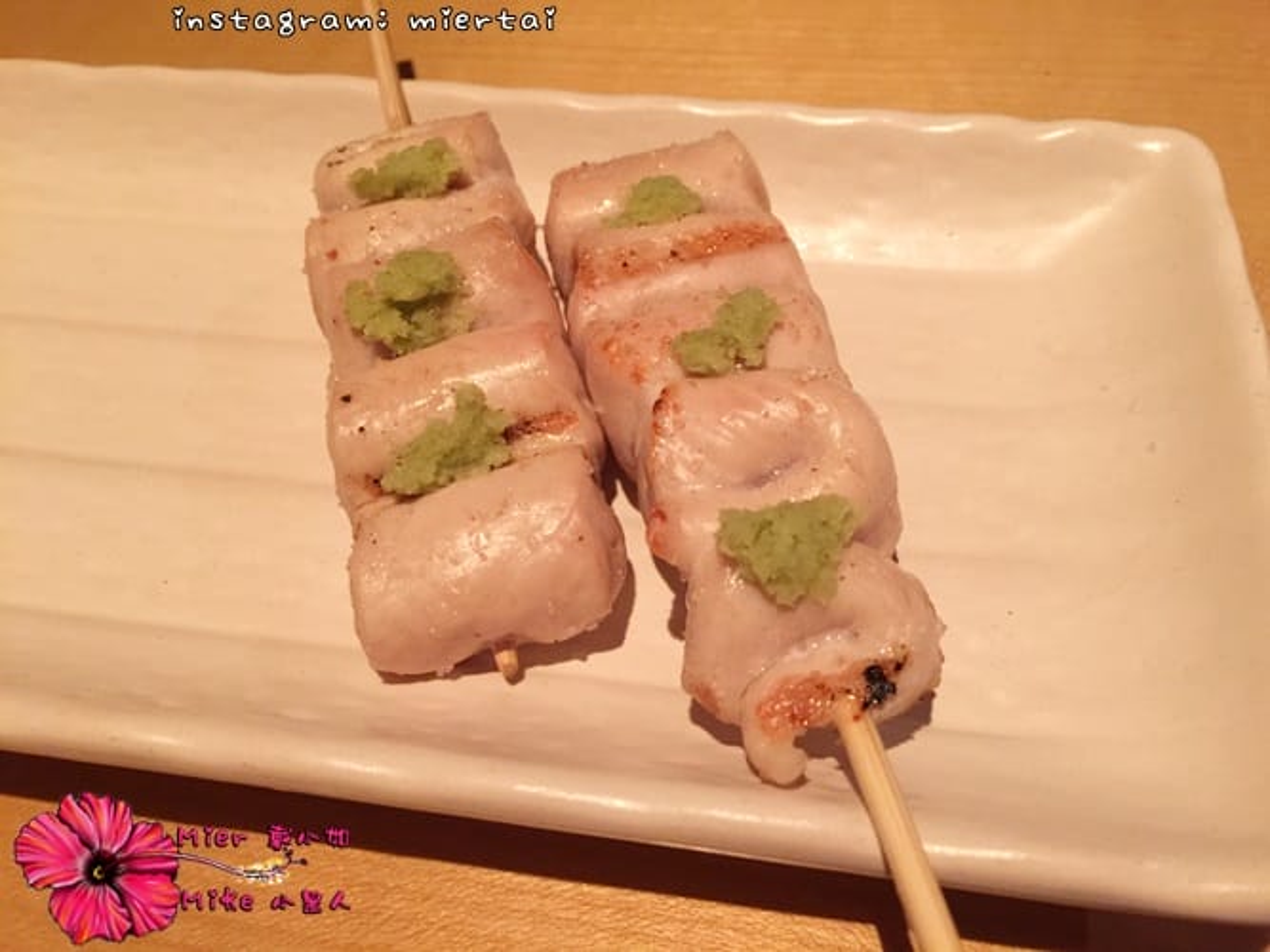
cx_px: 635
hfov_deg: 61.7
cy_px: 476
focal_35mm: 29
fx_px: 1064
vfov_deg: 48.2
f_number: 2.2
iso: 125
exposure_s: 1/10
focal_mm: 4.15
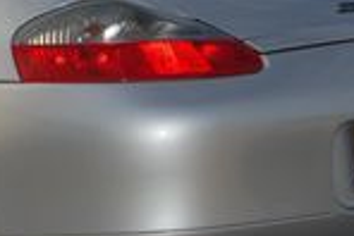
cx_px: -53
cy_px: 48
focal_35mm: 194
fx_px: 1910
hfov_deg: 10.4
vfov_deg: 7.1
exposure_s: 1/500
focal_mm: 30
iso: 200
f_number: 7.1
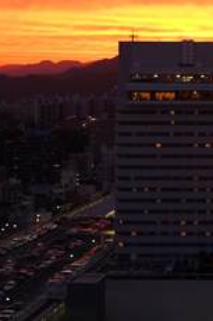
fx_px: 782
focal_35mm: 88
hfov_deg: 15.2
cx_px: 219
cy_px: 100
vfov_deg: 23.0
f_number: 1.8
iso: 160
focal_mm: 3.95
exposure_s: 1/60
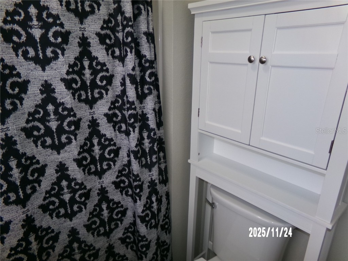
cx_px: 174
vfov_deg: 56.8
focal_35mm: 24
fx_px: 241
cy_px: 130
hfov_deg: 71.6
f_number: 3.7
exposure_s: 1/34
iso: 200
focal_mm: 4.3
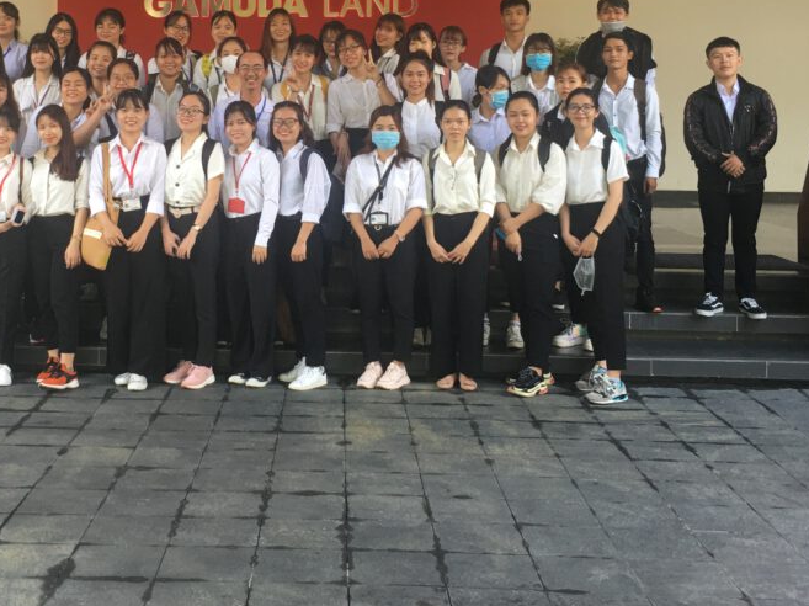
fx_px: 1238
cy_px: 107
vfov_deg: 26.9
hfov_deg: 35.8
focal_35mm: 53
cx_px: 273
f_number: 2.2
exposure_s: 1/33
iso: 25
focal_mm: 4.15
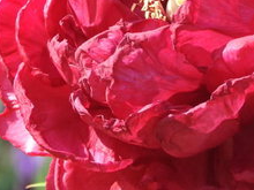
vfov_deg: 1.6
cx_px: 154
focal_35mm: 909
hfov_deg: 2.2
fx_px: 6670
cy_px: -7
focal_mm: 71.7
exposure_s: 1/200
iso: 100
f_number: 5.6
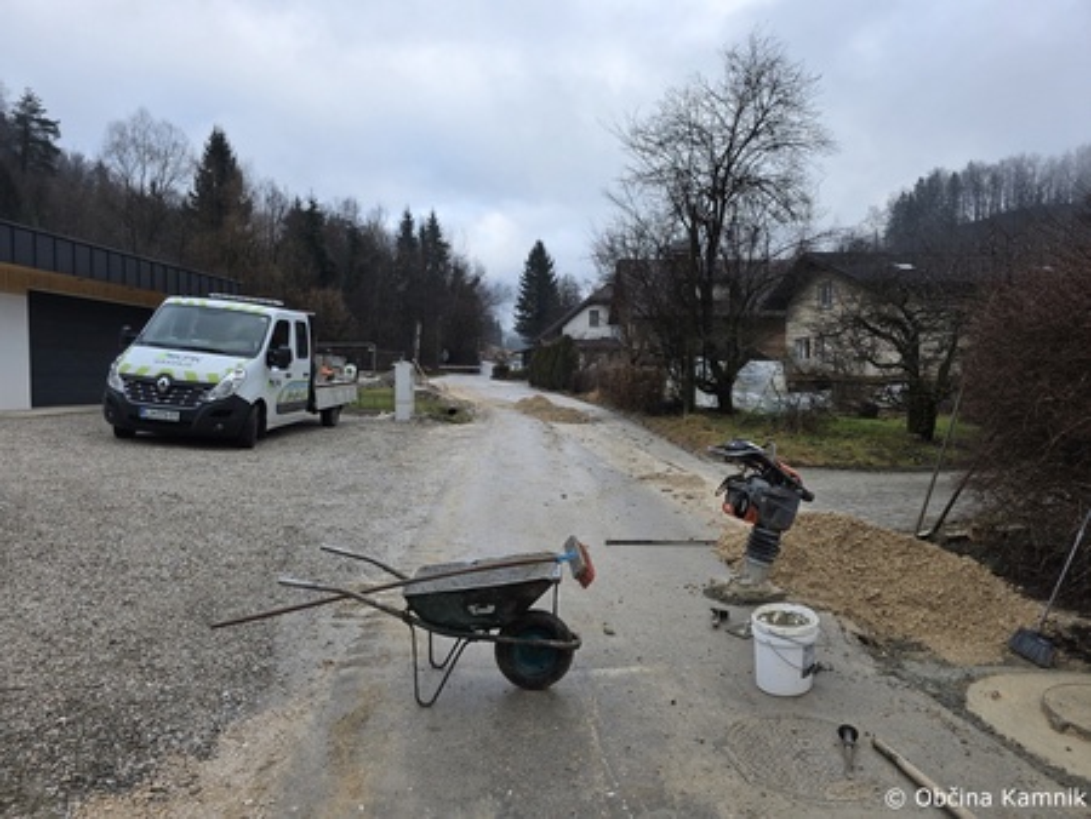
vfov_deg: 58.9
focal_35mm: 23
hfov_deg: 73.9
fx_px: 725
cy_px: 410
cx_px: 546
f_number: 1.7
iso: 25
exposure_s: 1/359
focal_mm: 6.3
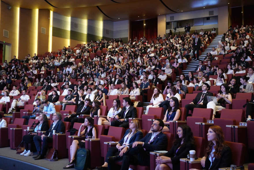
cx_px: 127
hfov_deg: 50.7
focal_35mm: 38
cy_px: 85
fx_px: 268
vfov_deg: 35.1
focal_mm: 38
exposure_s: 1/160
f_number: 4
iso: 8000
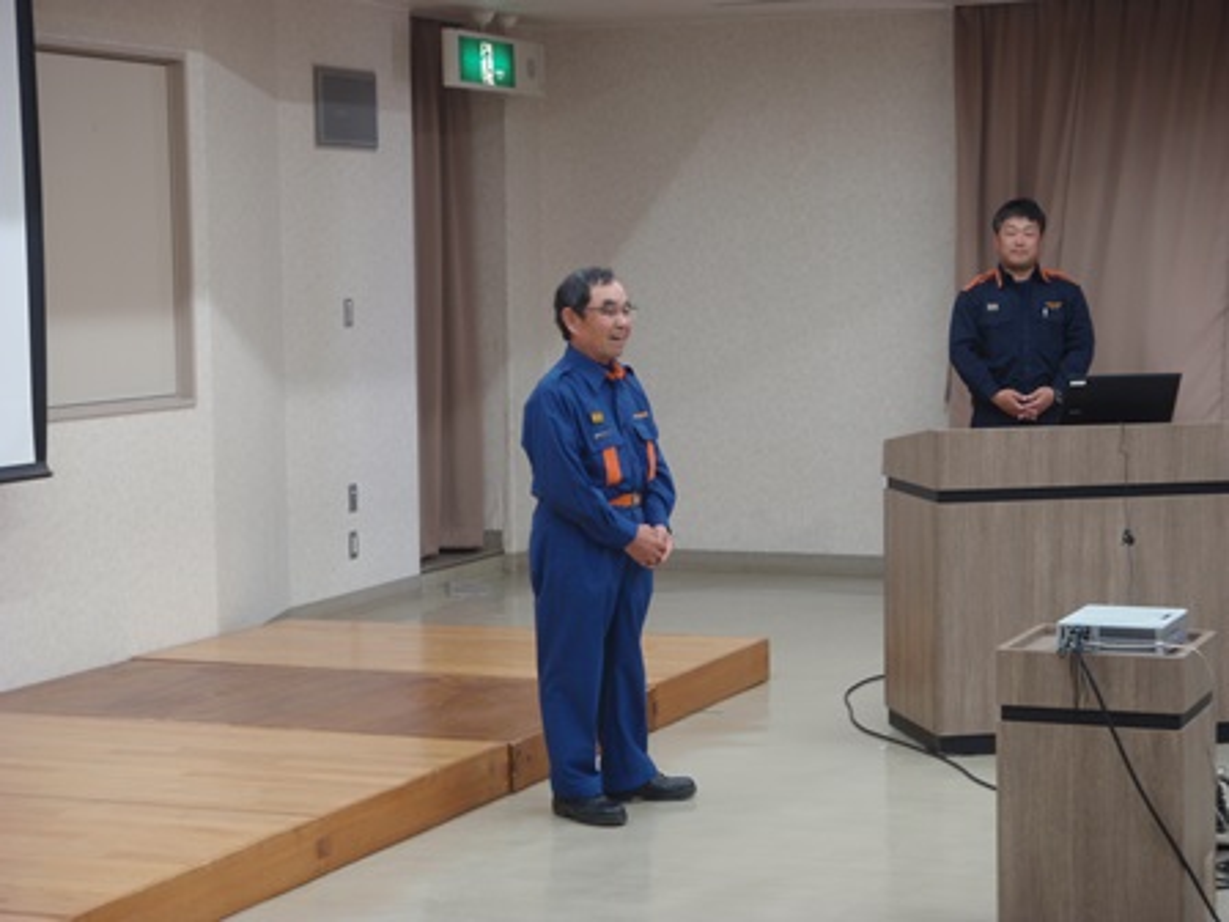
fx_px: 2592
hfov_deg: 26.7
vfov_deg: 20.2
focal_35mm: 73
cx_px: 614
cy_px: 461
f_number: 4
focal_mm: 13.18
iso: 64
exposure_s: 1/15
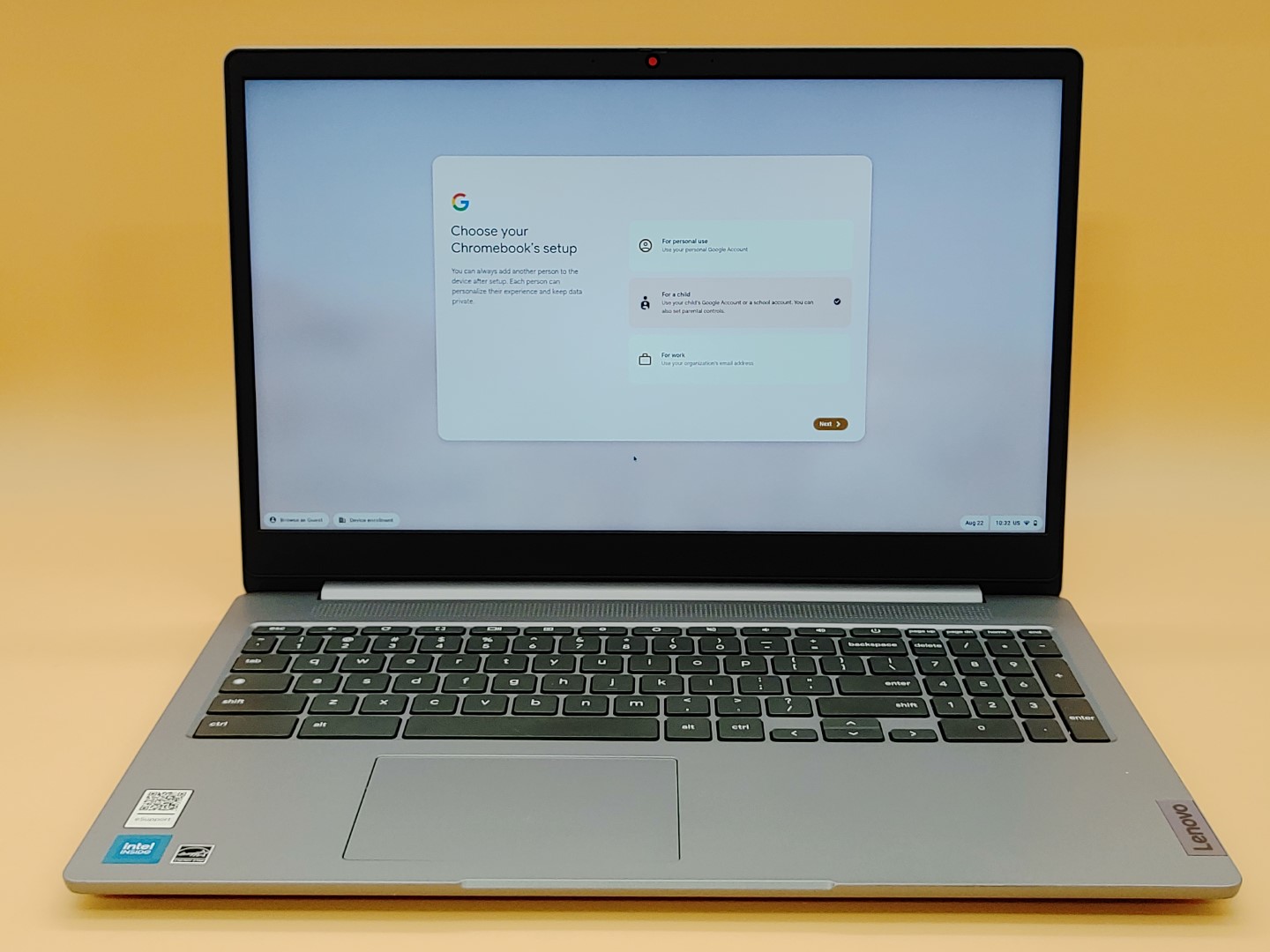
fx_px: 1614
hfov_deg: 42.9
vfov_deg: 32.9
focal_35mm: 44
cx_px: 635
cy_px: 476
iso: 50
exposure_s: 1/77
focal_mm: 4.36
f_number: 1.8
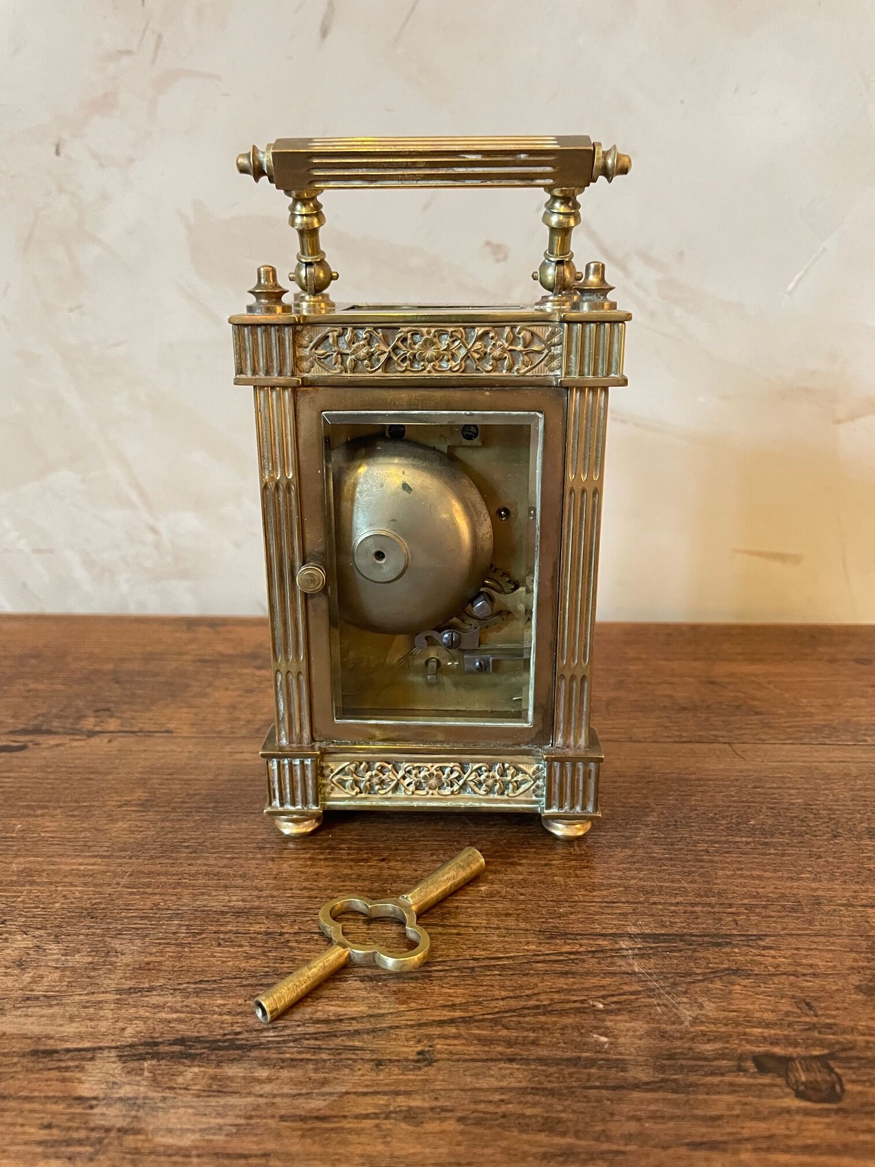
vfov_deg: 67.3
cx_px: 438
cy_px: 584
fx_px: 876
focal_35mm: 26
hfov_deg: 53.1
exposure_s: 1/33
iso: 400
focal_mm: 4.2
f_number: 1.6
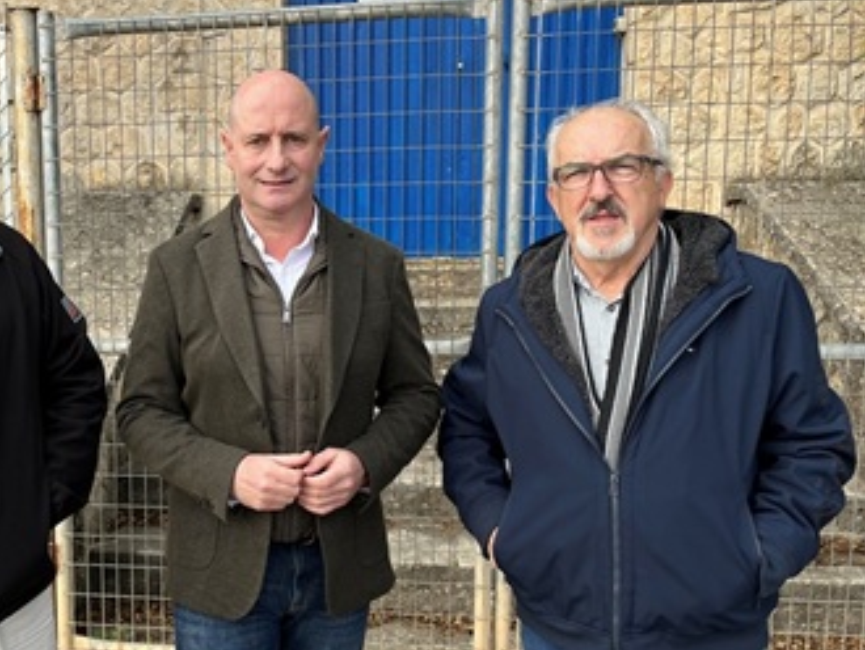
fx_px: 950
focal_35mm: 38
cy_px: 372
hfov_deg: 47.4
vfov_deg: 37.7
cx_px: 235
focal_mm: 5.1
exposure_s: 1/992
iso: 50
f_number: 1.6
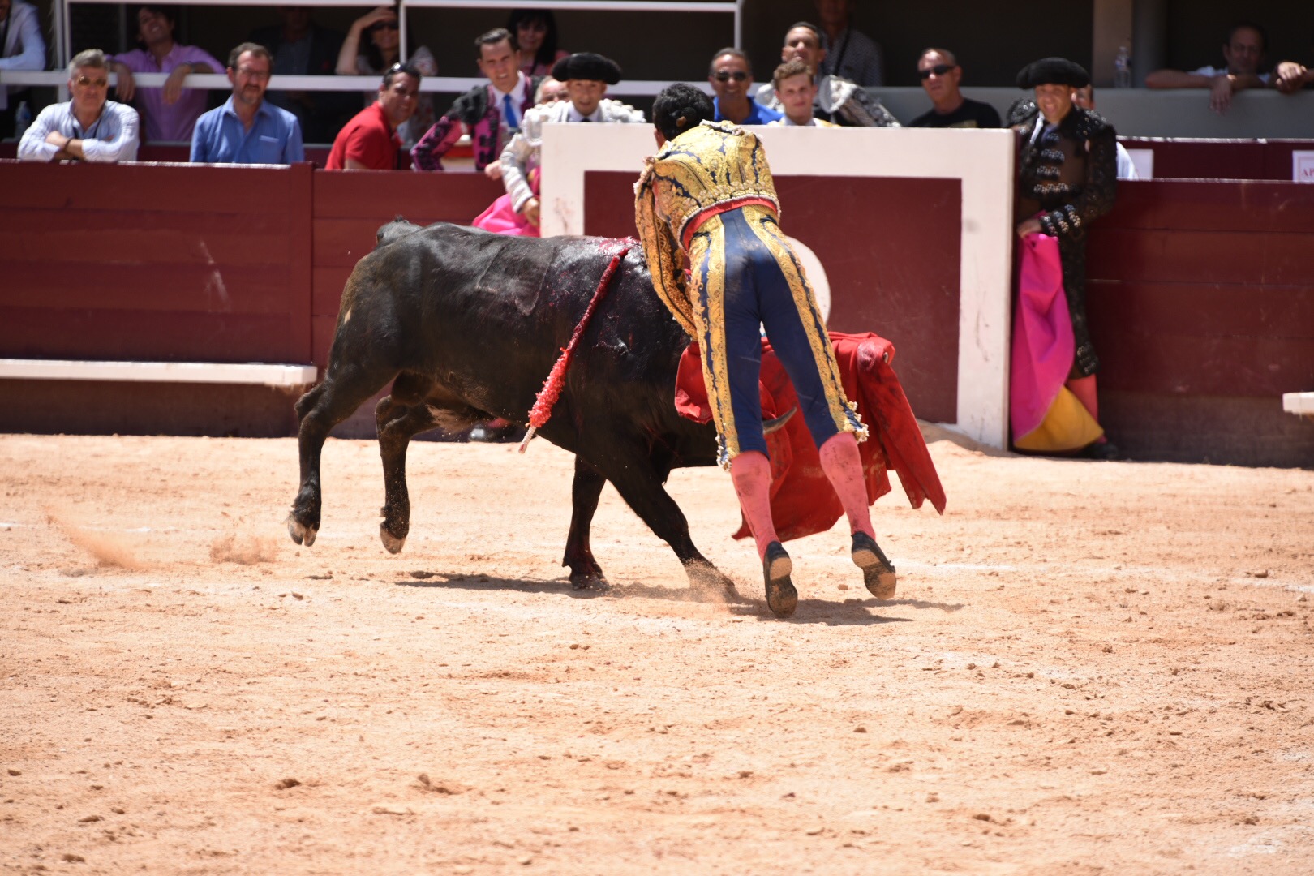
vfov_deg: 5.5
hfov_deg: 8.2
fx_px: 9124
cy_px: 438
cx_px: 657
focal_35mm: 250
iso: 400
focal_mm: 250
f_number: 5.6
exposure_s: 1/1000
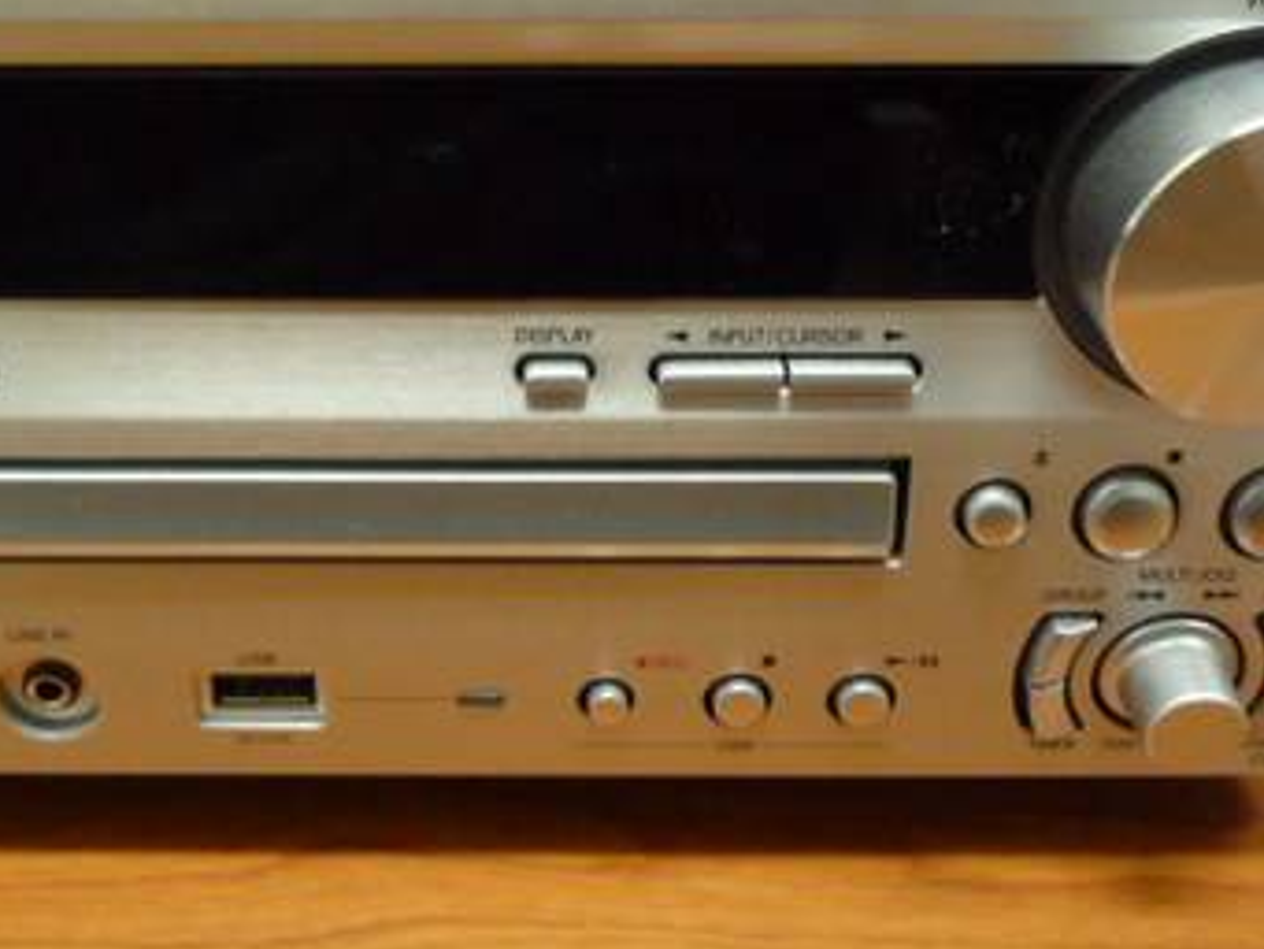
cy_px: 256
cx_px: 482
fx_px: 1607
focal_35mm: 44
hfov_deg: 42.6
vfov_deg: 32.4
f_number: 2.8
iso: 400
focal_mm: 4.4
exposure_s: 1/10
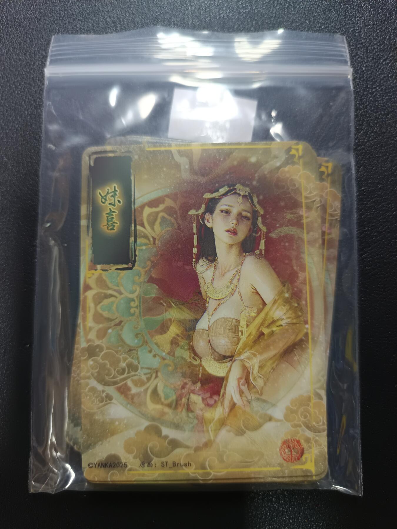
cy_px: 264
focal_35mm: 24
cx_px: 198
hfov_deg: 56.8
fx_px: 367
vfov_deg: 71.6
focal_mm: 5.31
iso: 1068
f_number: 1.7
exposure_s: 1/50
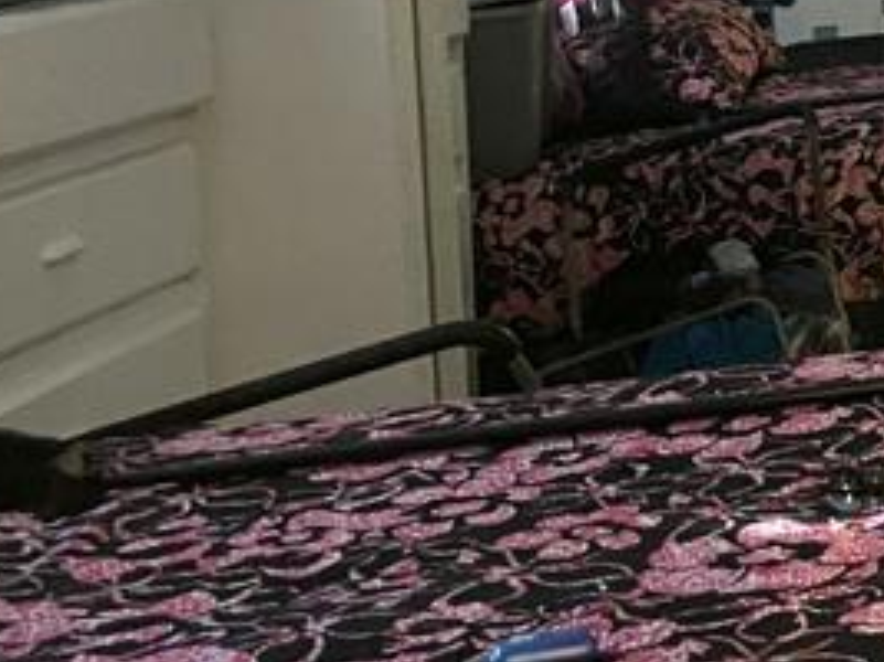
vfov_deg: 14.7
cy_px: -205
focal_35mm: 96
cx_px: 1434
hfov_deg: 17.7
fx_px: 2450
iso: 500
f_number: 1.6
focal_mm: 5.1
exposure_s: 1/60
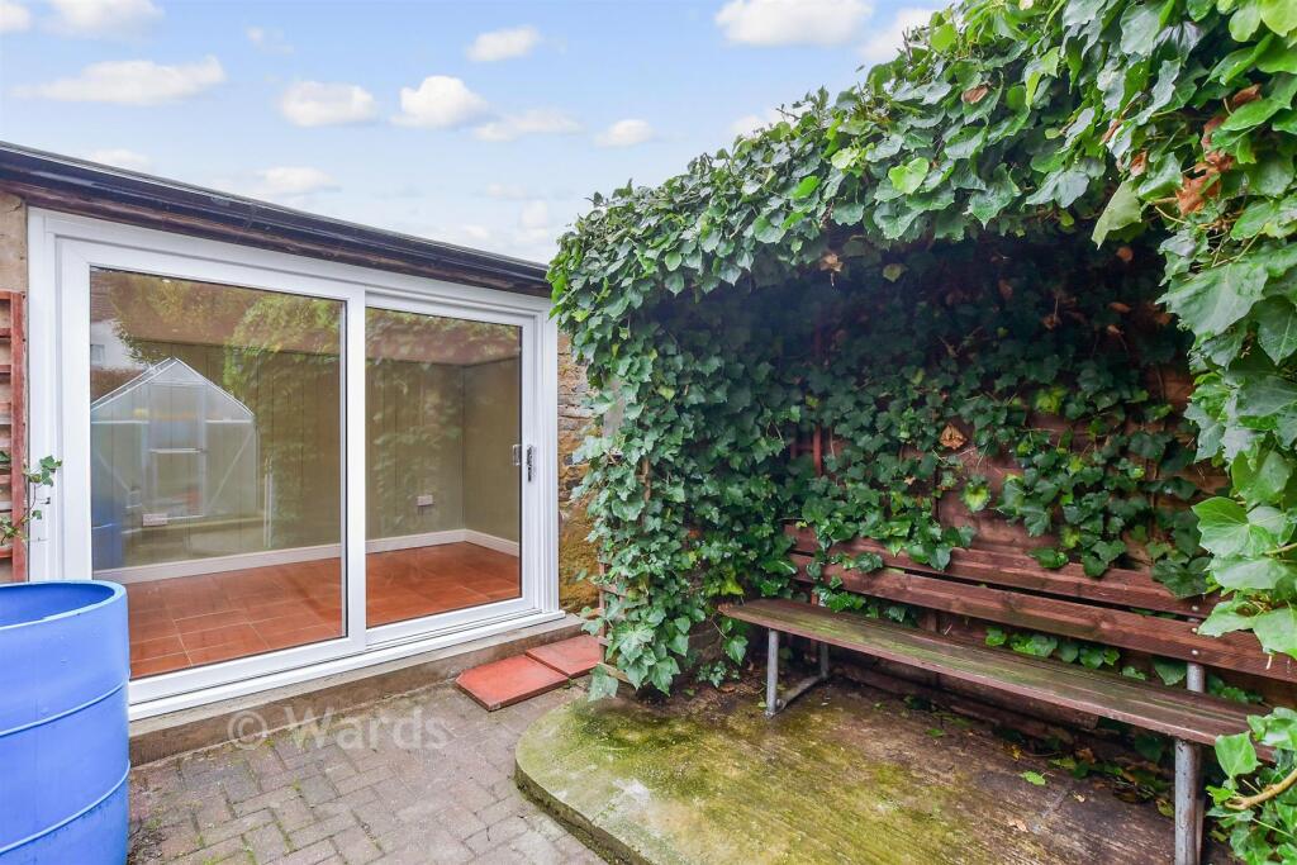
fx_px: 540
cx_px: 648
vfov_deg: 77.3
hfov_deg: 100.4
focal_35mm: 15
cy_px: 432
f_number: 8
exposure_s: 1/30
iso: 320
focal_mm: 10
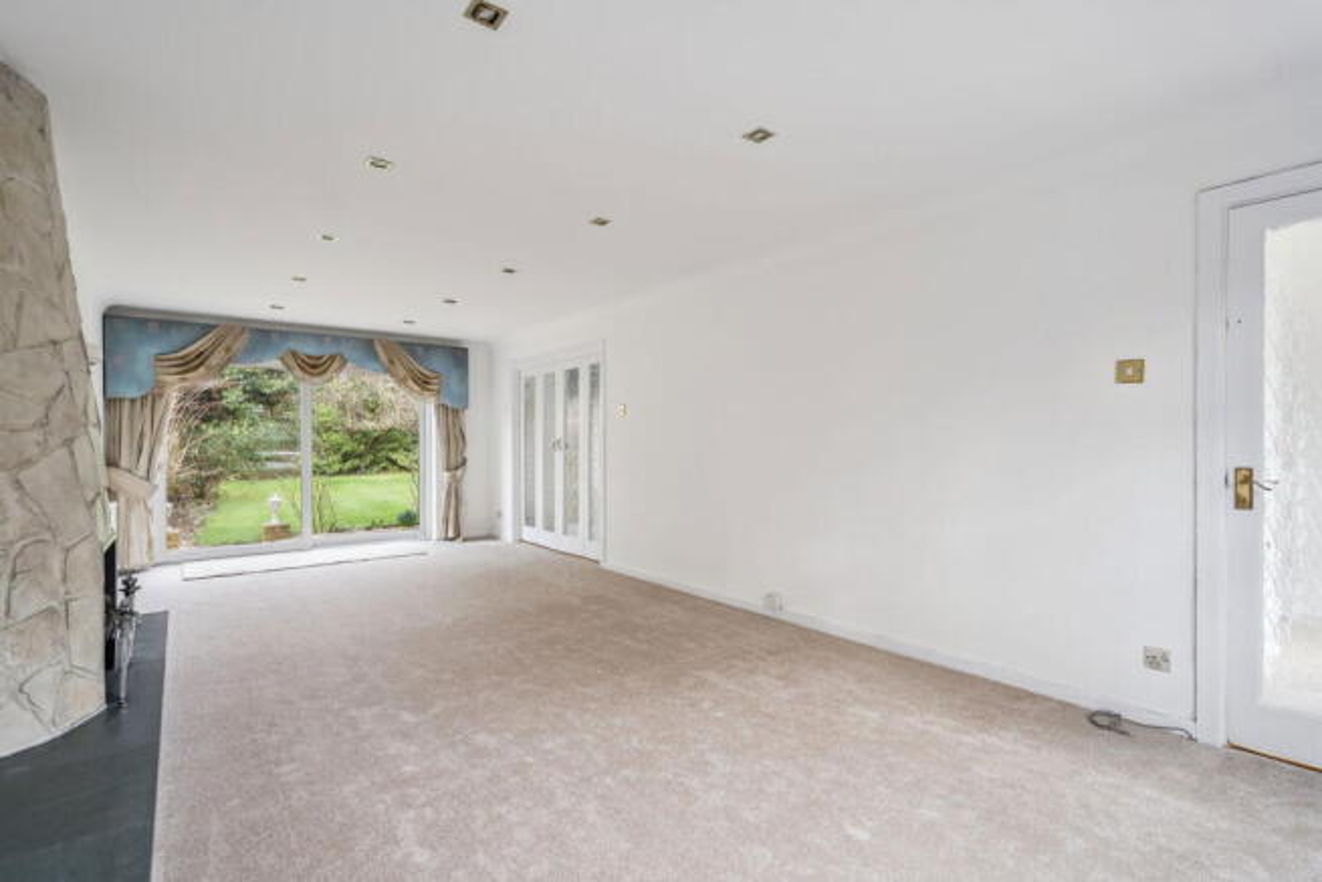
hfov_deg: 96.7
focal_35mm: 16
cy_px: 441
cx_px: 661
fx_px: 588
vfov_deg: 73.8
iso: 320
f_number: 4
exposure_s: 1/30
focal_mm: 16
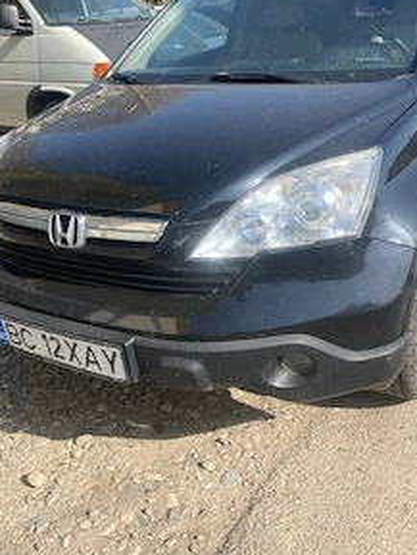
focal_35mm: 36
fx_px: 578
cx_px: 242
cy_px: 223
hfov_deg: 39.6
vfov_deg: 51.0
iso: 32
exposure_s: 1/1447
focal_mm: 4.25
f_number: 1.8
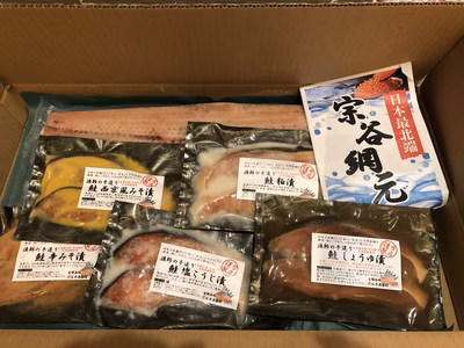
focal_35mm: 28
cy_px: 174
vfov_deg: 49.7
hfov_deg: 63.4
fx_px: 375
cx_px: 232
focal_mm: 3.99
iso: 80
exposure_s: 1/15
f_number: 1.8
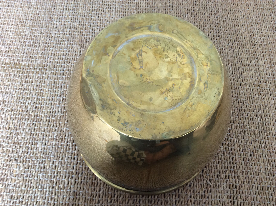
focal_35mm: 32
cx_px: 138
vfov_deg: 44.1
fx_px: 255
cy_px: 103
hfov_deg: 56.9
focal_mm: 3.3
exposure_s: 1/25
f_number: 2.4
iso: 80
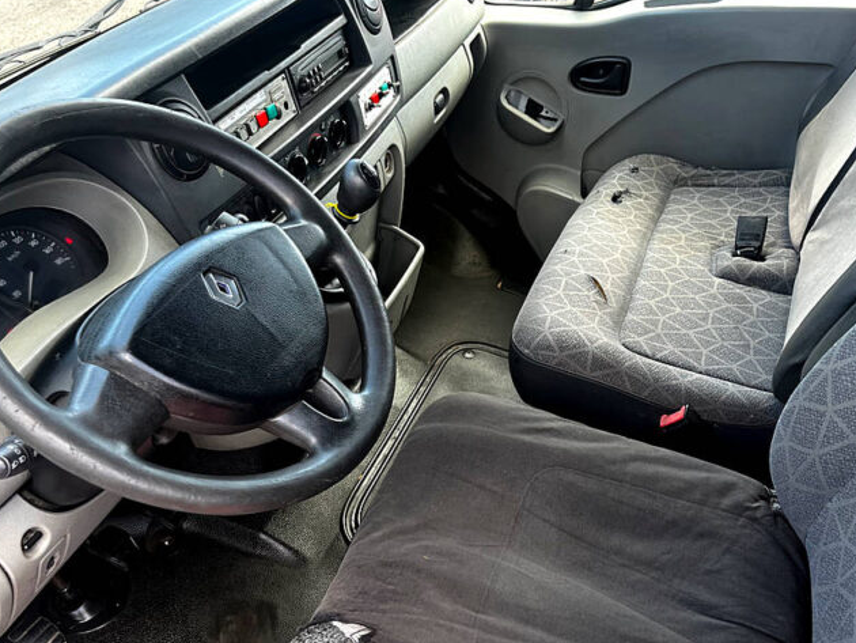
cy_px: 398
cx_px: 458
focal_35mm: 33
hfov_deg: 55.3
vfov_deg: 42.7
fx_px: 816
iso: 100
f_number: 1.6
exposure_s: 1/121
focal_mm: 5.1
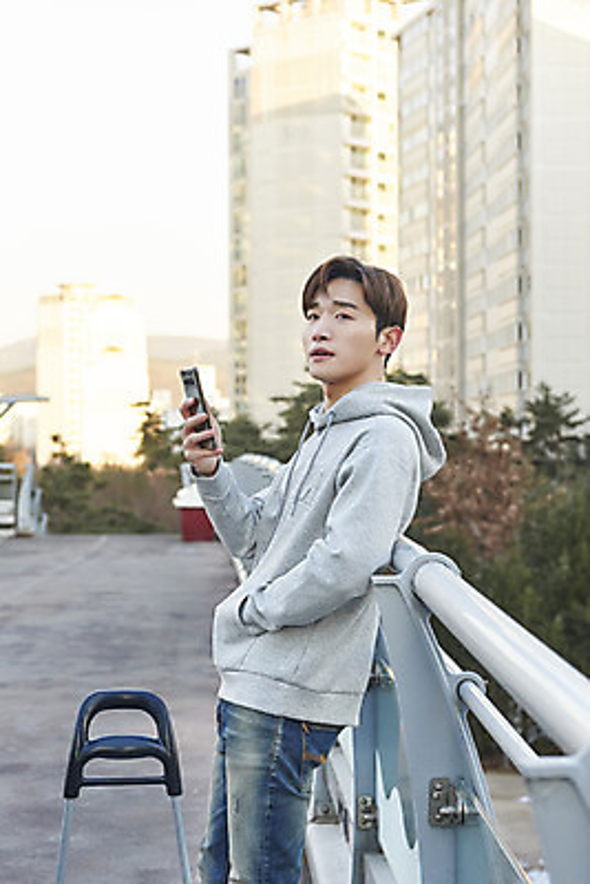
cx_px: 295
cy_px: 442
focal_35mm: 70
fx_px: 1719
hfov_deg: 19.5
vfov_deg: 28.8
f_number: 5.6
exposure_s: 1/320
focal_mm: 70
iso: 400
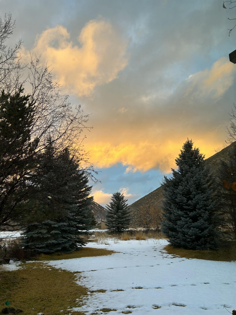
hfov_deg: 53.1
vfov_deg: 67.3
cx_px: 118
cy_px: 158
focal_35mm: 26
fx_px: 236
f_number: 1.5
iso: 50
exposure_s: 1/120
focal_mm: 5.7
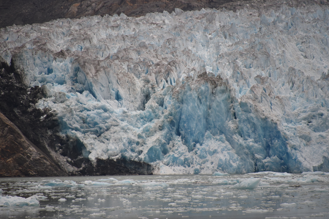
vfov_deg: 4.6
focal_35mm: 300
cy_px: 110
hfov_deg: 6.9
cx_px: 164
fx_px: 2742
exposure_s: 1/640
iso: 1100
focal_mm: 300
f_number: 5.6
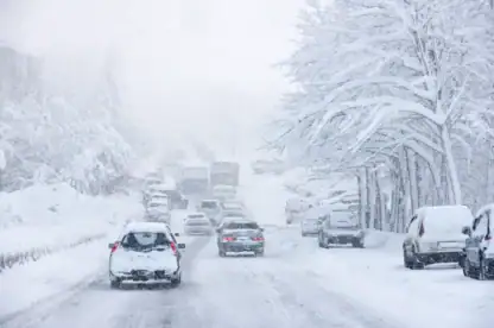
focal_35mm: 120
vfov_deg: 11.4
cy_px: 164
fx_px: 1644
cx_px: 247
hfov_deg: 17.1
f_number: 7.1
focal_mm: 80
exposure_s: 1/250
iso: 100
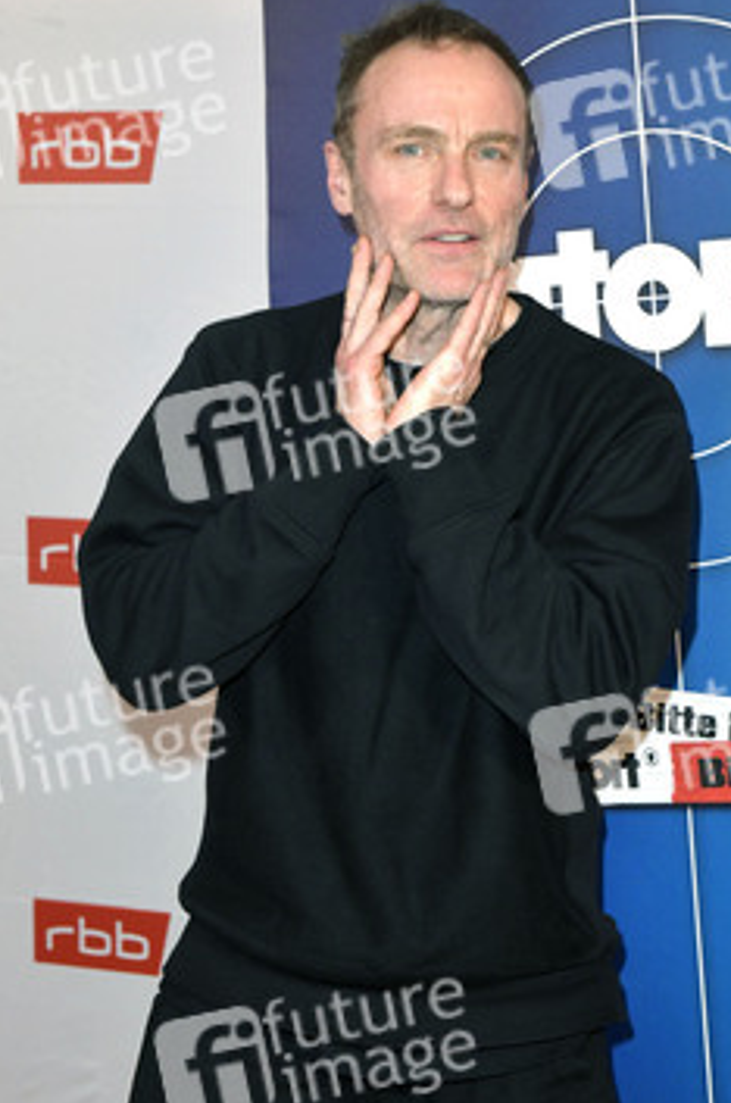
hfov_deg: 22.9
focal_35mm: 59
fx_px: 1804
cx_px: 406
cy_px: 584
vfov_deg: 34.0
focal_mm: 52
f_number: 6.3
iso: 2500
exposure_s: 1/200
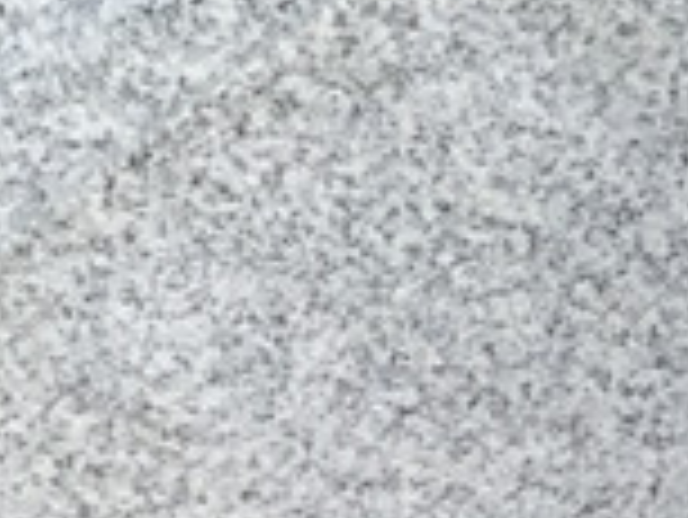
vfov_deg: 8.2
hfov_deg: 9.1
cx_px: 1943
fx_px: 3620
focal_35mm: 182
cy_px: 187
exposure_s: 1/436
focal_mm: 3.3
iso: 25
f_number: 2.4
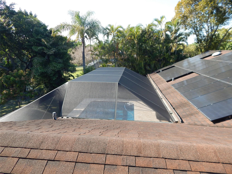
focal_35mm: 22
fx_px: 147
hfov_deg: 76.4
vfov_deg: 61.1
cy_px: 87
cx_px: 116
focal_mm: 4
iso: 125
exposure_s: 1/400
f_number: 3
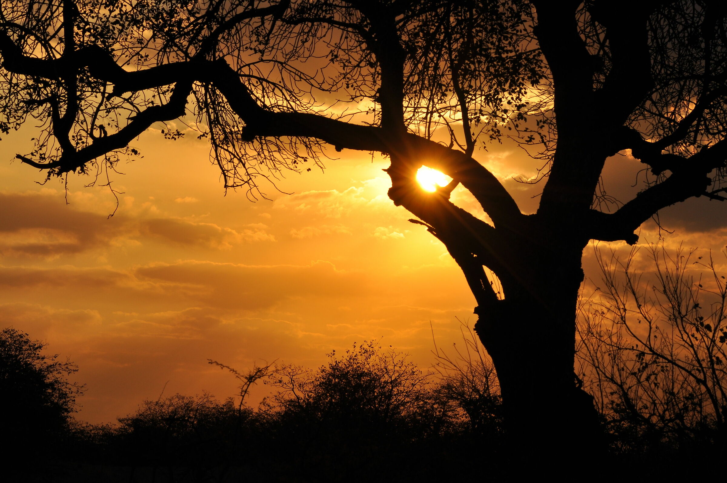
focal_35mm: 180
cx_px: 364
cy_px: 242
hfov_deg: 11.4
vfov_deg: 7.6
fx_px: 3631
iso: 200
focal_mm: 120
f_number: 14
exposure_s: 1/800
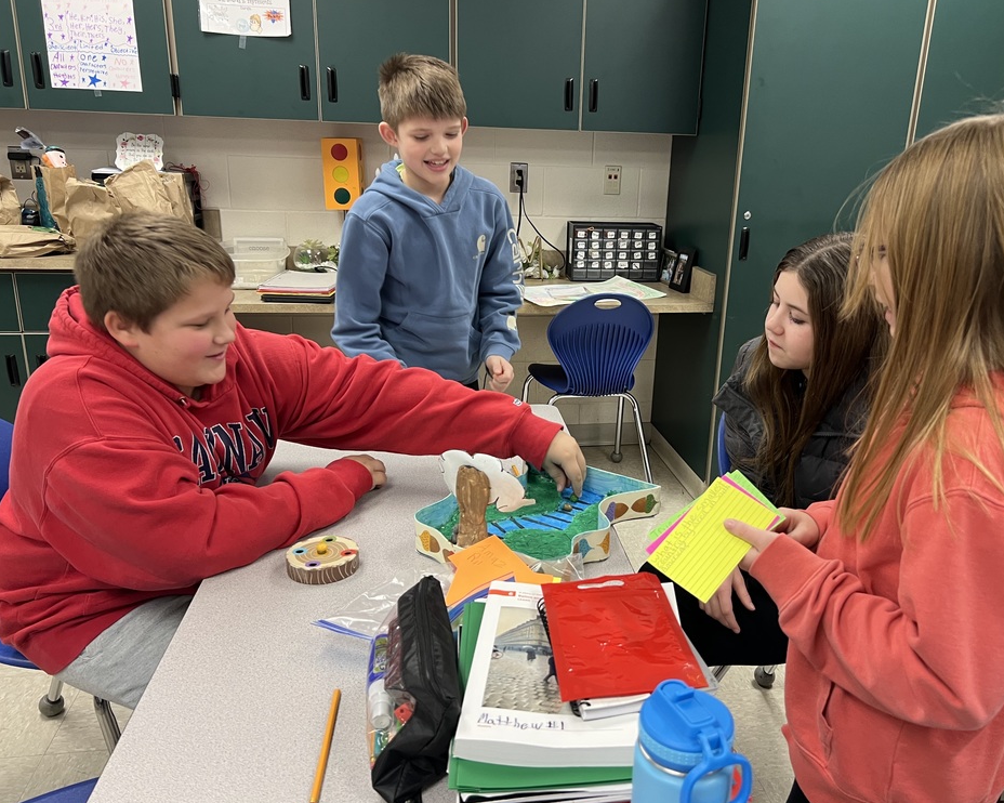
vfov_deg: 51.5
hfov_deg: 62.1
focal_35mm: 28
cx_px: 553
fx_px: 832
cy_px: 402
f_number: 1.5
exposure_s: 1/60
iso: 125
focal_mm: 5.7
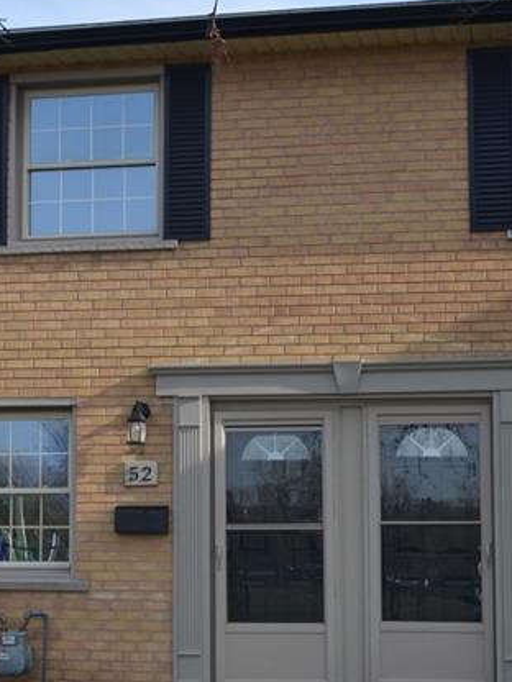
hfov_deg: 17.3
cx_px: 117
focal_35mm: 85
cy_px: 395
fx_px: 1676
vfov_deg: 23.0
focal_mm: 32
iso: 100
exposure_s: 1/160
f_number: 8
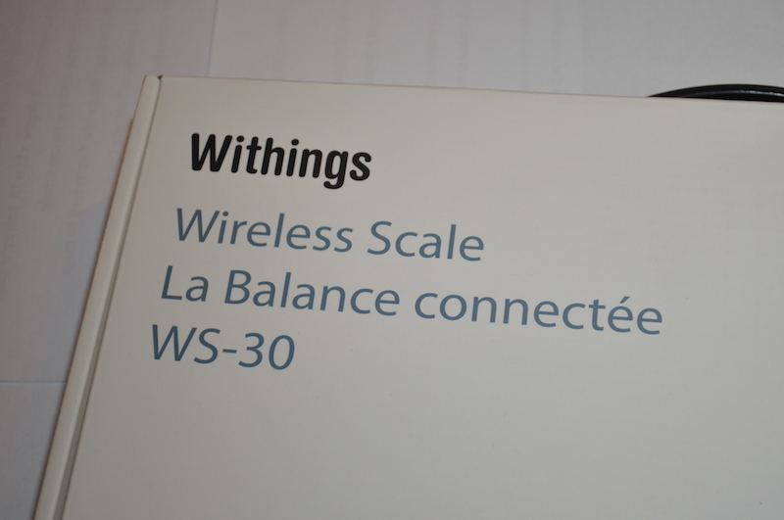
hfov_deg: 28.1
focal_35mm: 72
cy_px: 260
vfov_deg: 18.9
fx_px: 1566
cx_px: 392
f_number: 5.6
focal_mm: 48
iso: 800
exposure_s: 1/60
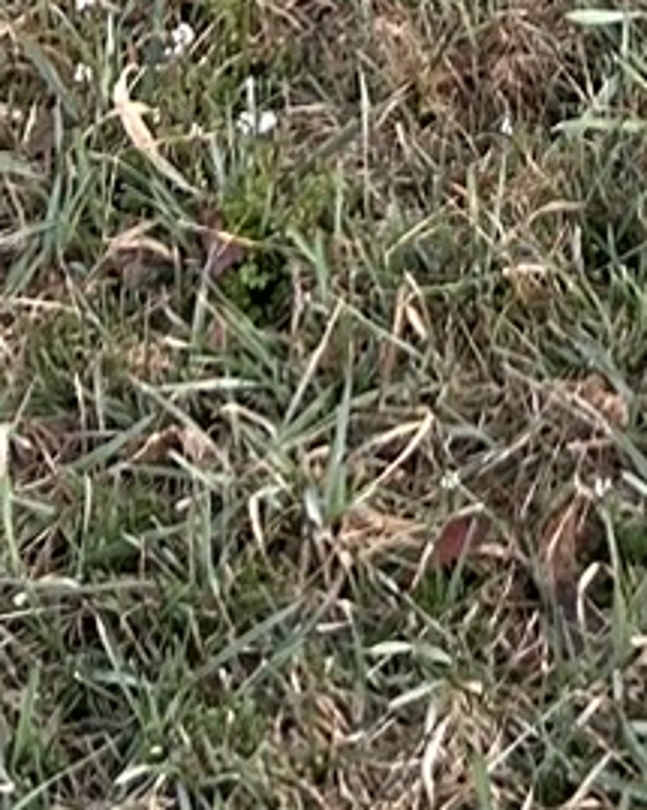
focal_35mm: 193
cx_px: 897
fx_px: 4622
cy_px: -1346
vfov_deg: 8.8
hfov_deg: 7.9
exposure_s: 1/394
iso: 50
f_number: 1.5
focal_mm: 5.7
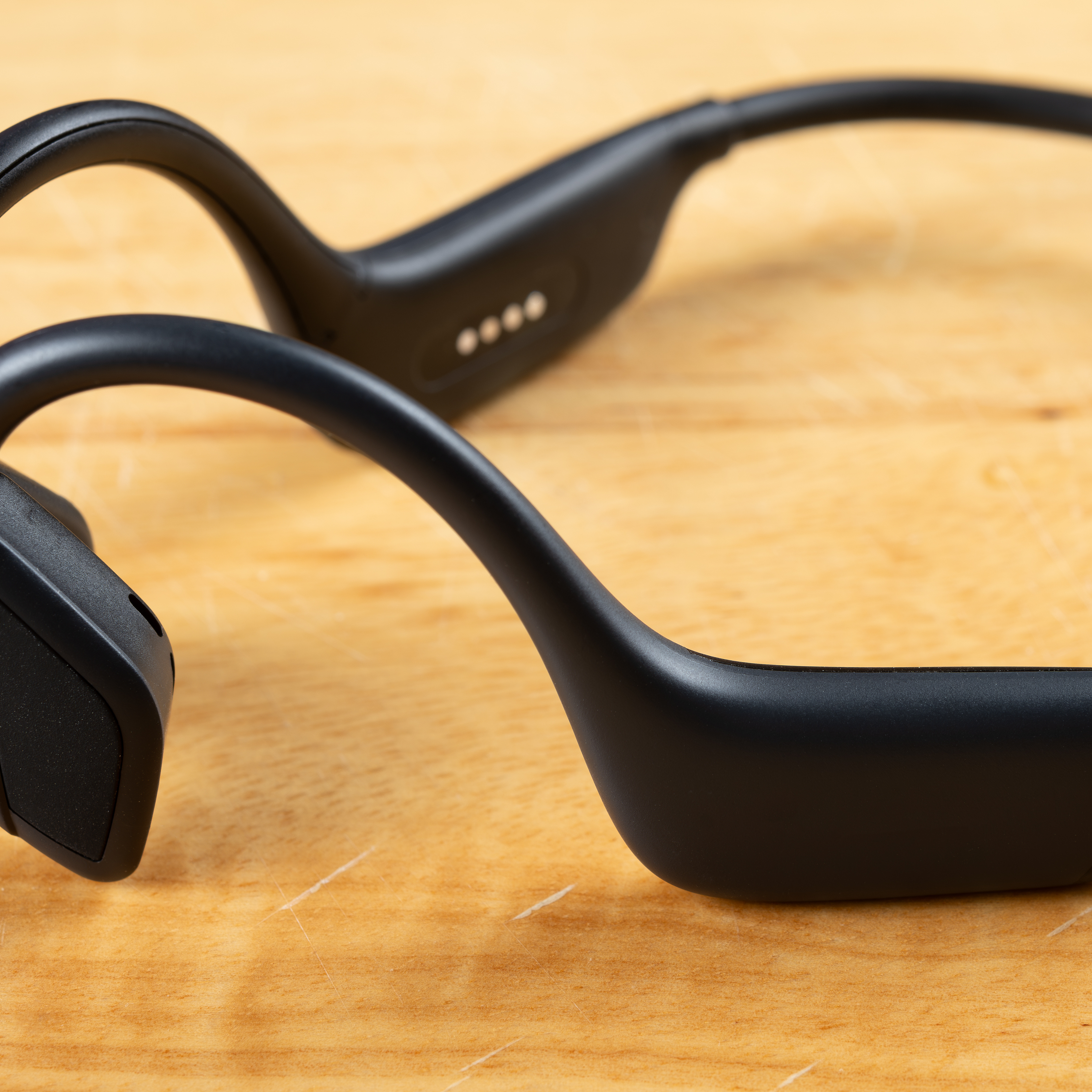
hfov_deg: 20.5
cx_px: 759
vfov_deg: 20.6
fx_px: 2998
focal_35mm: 84
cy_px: 509
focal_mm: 60
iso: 160
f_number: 10
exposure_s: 1/200
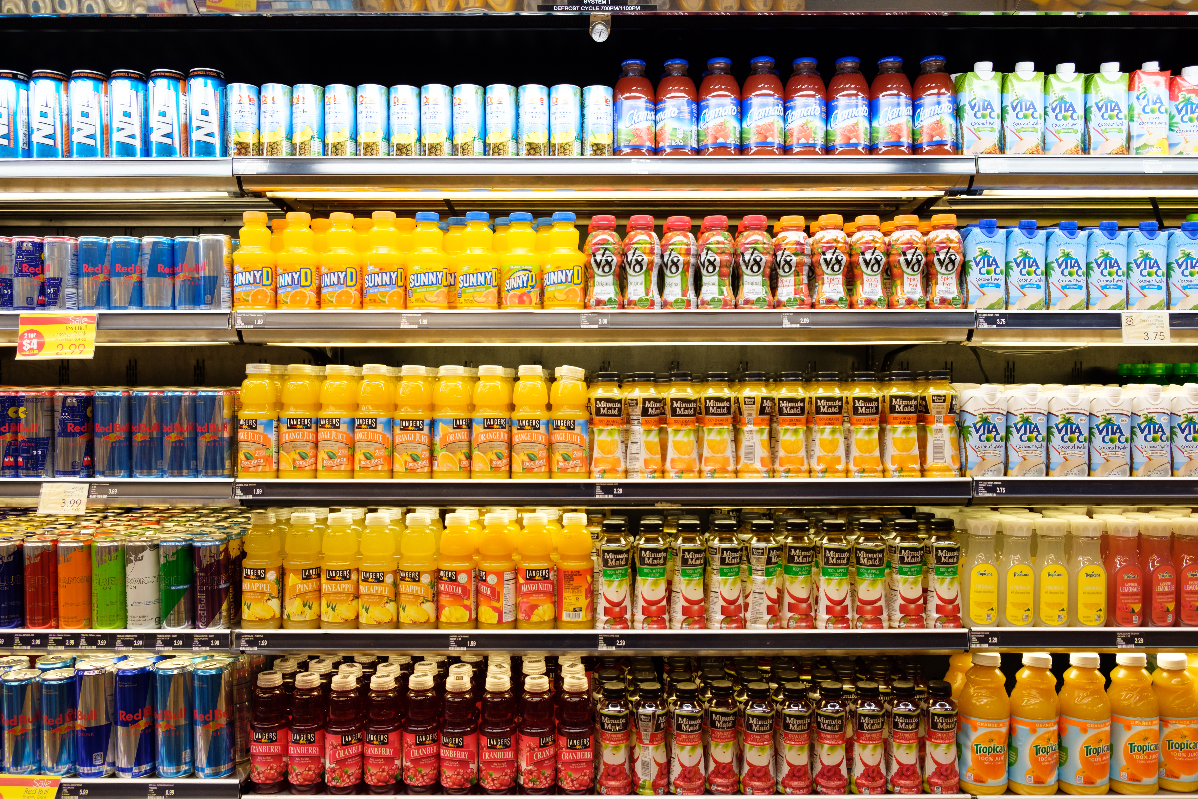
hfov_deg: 63.7
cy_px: 400
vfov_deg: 45.0
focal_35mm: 29
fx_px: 965
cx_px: 599
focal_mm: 19.6
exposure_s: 1/80
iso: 400
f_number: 4
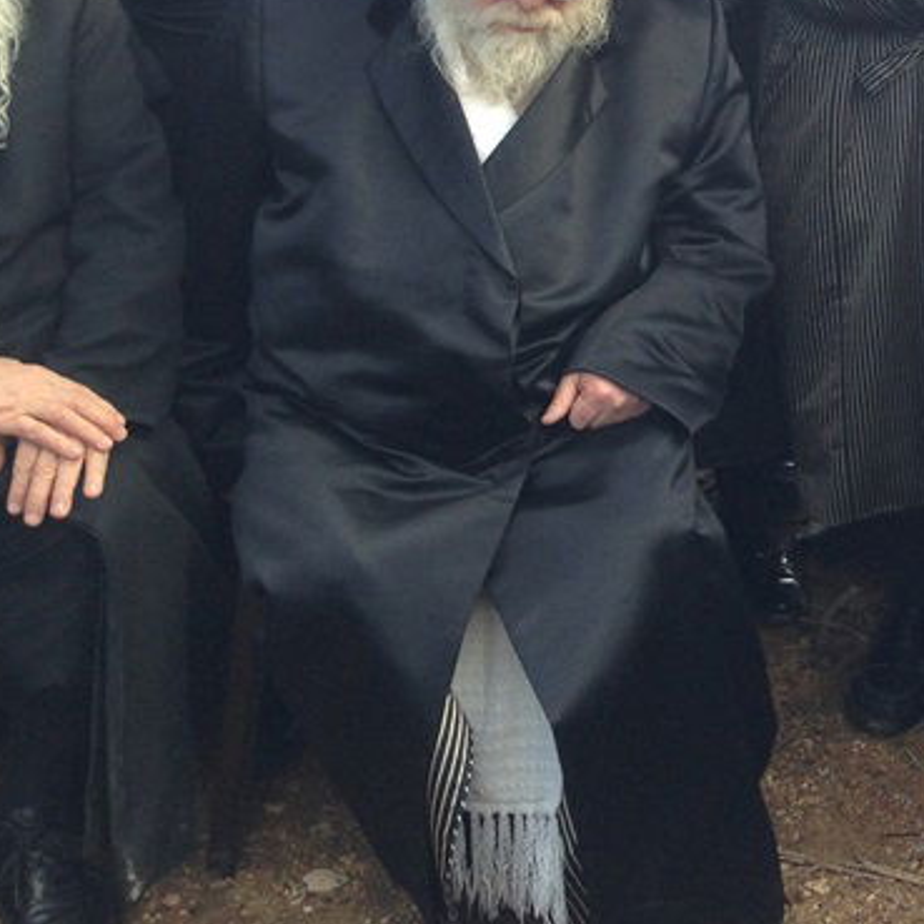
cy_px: 63
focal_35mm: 81
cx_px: 1184
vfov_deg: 20.9
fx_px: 2446
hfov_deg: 19.8
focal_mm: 4.12
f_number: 2.4
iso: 50
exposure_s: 1/194
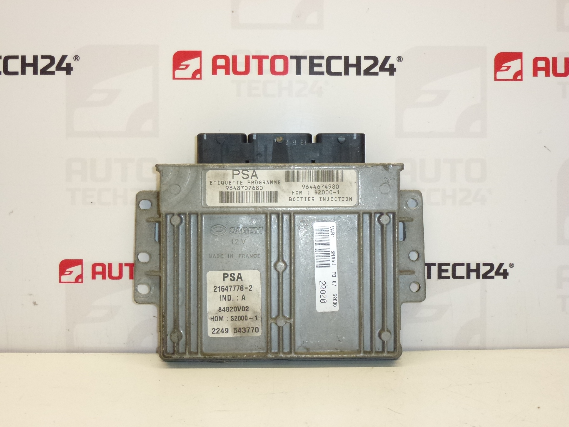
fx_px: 592
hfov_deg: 51.4
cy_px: 214
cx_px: 284
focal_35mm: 36
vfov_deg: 39.7
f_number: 3.7
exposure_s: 1/200
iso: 400
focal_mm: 6.4
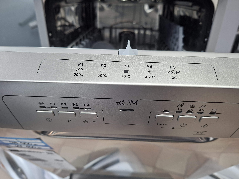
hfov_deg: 73.9
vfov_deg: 58.9
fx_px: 159
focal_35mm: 23
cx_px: 120
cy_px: 90
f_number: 1.8
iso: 250
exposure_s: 1/50
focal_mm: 5.54
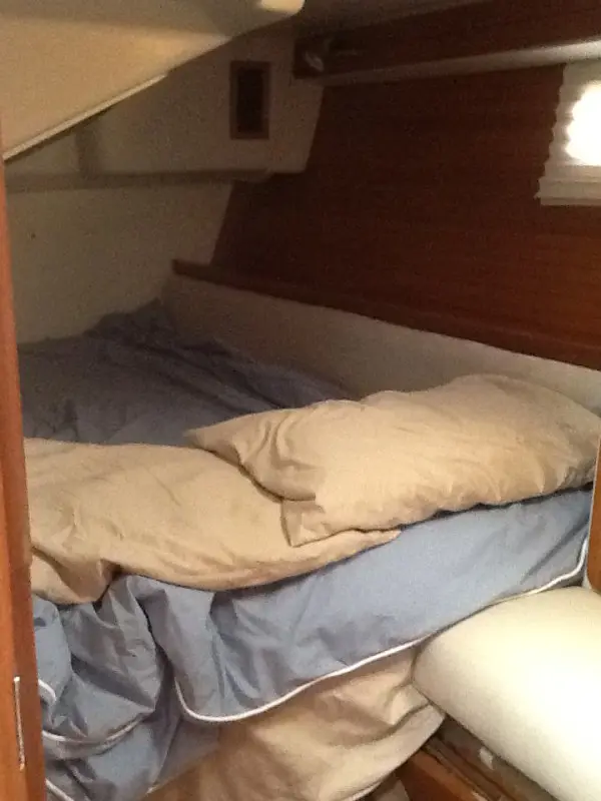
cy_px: 400
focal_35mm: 44
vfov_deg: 42.9
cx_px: 300
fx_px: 1019
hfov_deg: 32.9
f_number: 2.4
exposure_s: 1/15
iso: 400
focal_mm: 2.03
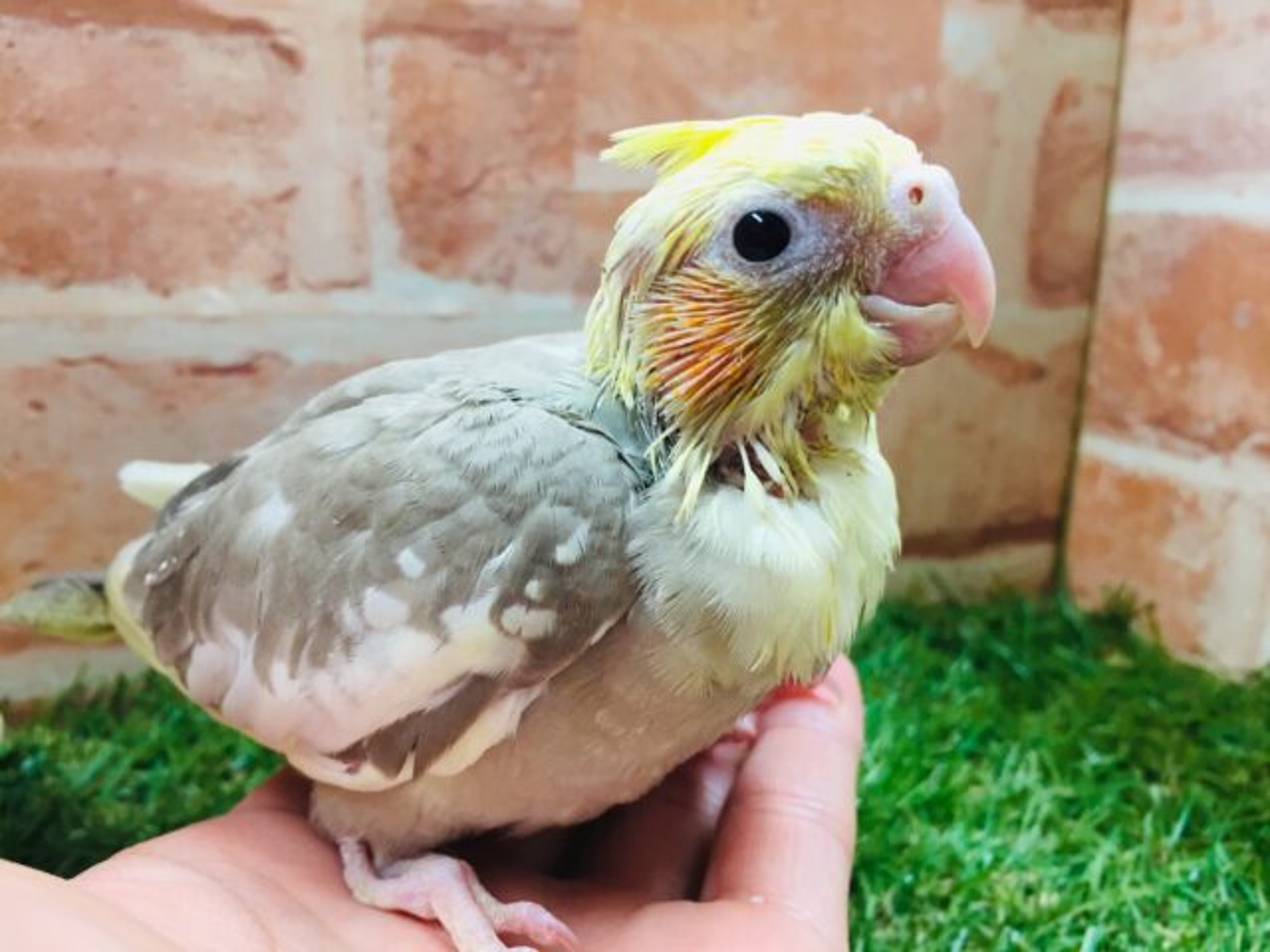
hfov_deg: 61.7
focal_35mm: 29
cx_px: 635
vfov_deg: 48.2
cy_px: 476
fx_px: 1064
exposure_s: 1/30
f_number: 2.2
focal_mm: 4.15
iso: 80
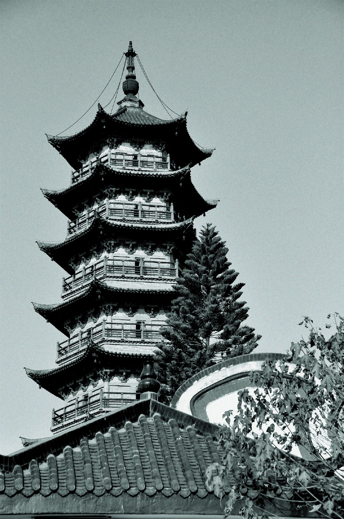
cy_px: 260
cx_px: 172
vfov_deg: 20.6
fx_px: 1423
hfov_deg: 13.8
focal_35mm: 99
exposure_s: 1/2000
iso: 800
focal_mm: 66
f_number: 9
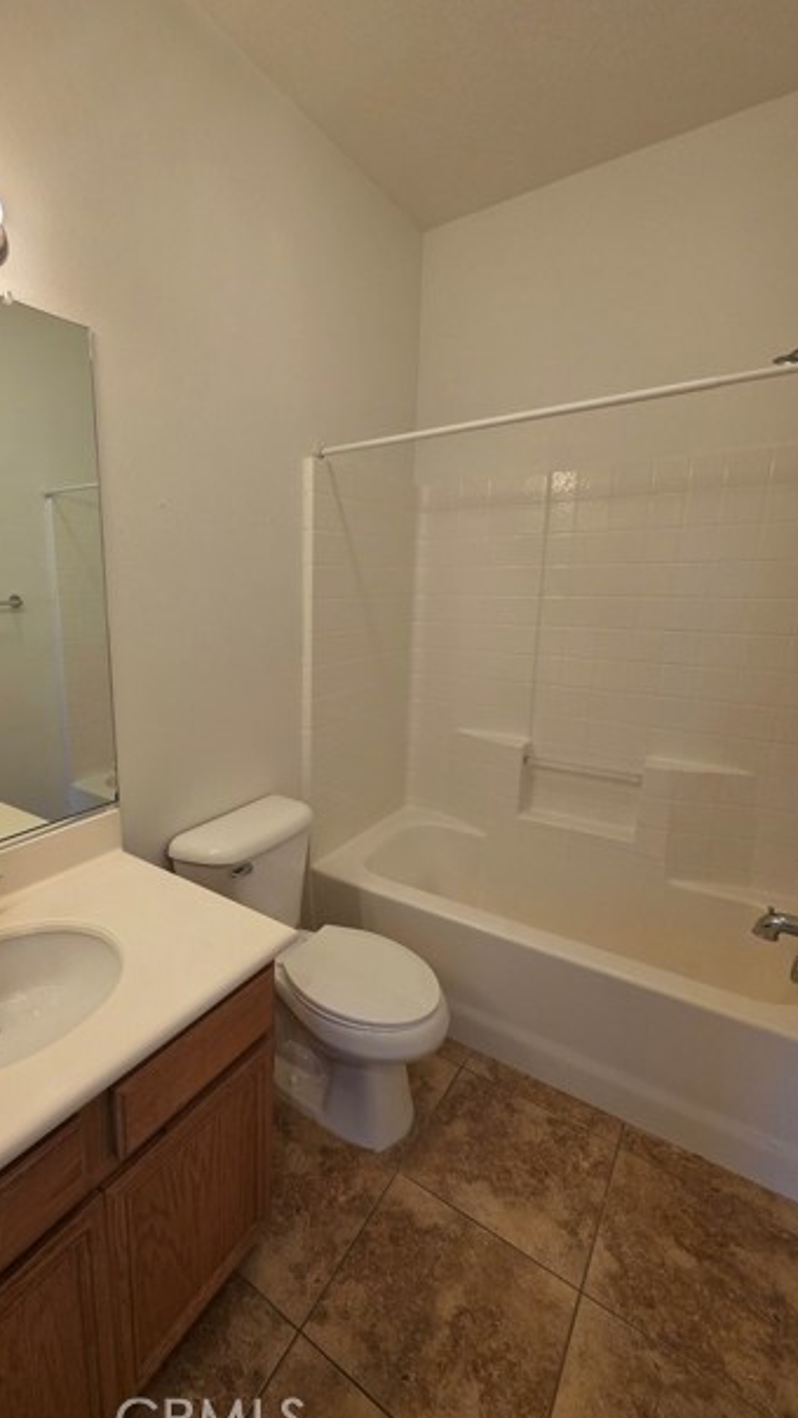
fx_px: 564
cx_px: 270
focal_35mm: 15
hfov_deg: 68.7
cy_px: 702
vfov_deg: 103.0
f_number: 1.9
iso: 250
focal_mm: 2.2
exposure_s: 1/120
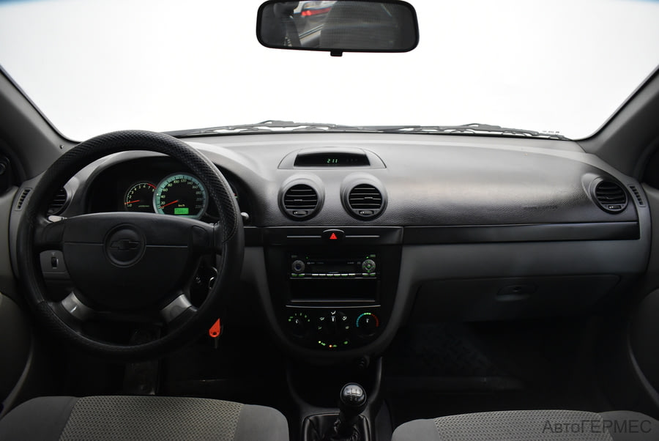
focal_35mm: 27
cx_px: 330
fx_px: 495
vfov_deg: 48.0
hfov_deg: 67.3
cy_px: 220
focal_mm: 18
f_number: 3.5
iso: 1250
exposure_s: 1/30
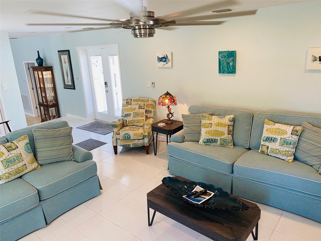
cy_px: 120
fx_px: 241
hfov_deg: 67.3
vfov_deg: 53.1
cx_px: 160
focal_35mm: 26
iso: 125
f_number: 1.8
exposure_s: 1/60
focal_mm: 4.25
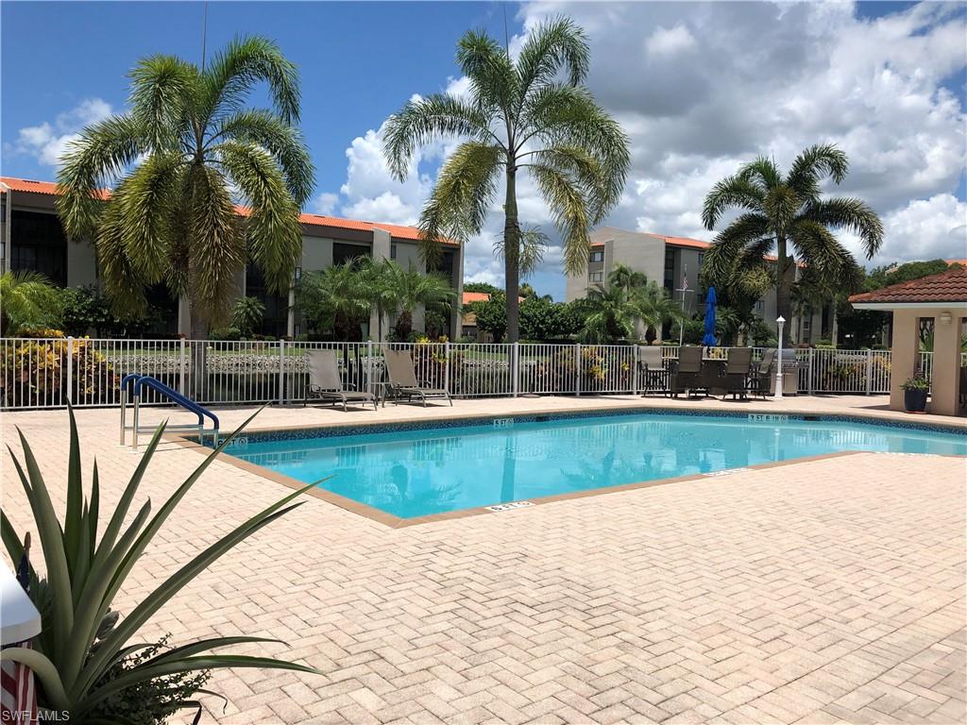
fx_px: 782
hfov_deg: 63.4
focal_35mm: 28
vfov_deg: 49.7
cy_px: 362
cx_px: 484
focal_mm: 4
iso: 20
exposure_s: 1/4000
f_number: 1.8
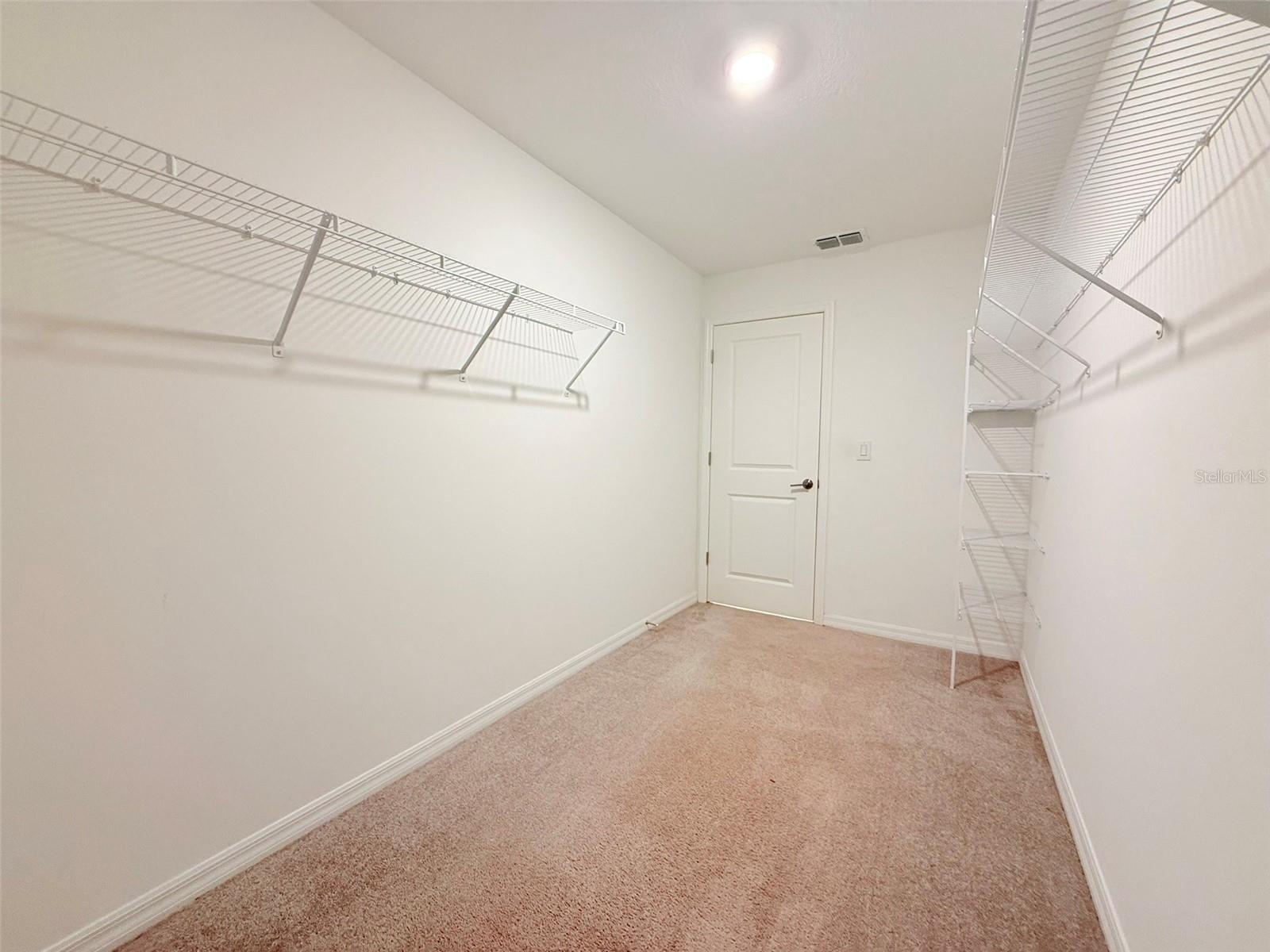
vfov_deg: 85.7
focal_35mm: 14
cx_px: 635
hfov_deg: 102.1
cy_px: 476
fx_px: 514
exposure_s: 1/60
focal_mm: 2.22
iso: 200
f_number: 2.2
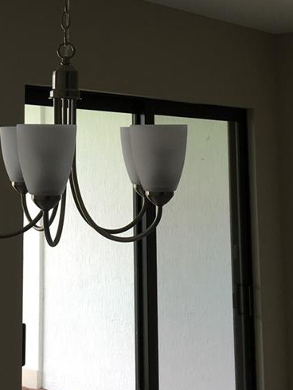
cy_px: 52
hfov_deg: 20.5
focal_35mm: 71
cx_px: 56
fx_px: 801
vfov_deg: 26.6
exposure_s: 1/60
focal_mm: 4.15
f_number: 2.2
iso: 25
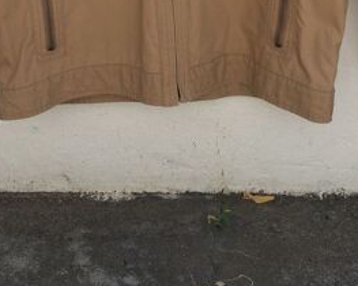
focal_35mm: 69
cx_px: 158
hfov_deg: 27.5
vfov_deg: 19.6
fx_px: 731
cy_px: -125
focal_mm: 4.15
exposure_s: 1/1883
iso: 32
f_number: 2.2
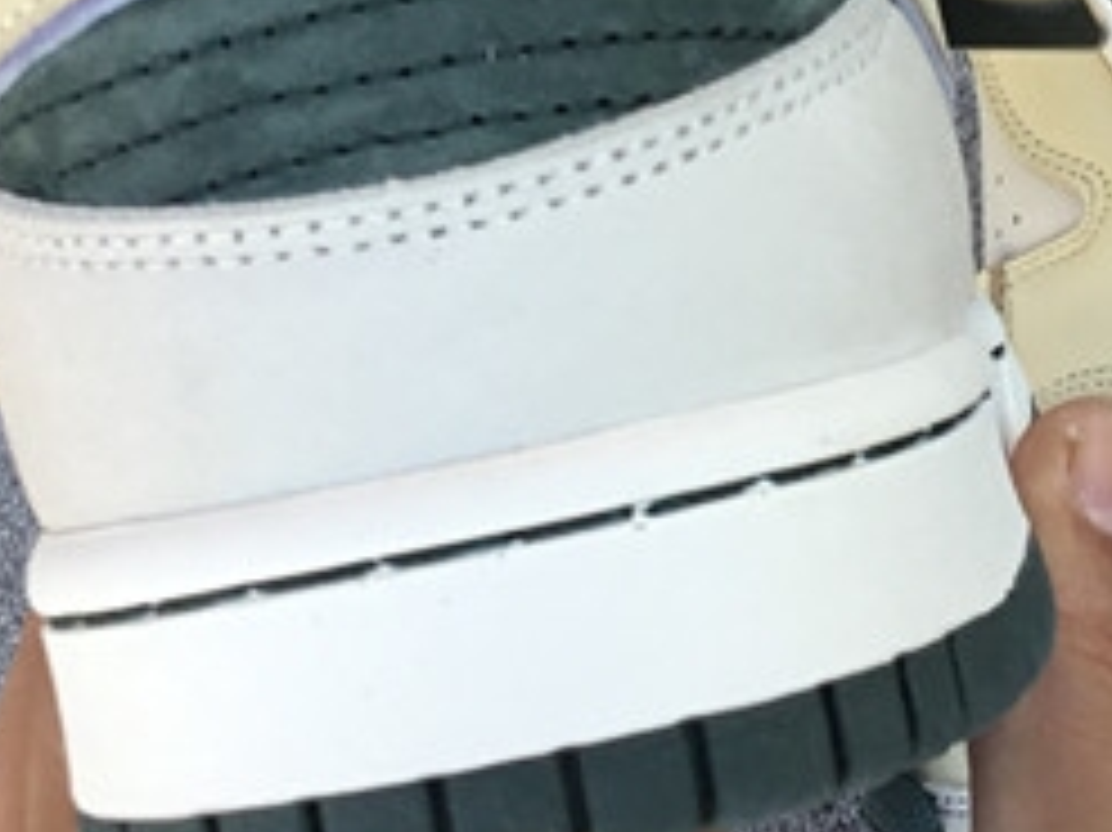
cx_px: 698
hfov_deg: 17.4
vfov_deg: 12.9
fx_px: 3628
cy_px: -83
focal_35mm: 113
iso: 25
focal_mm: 3.3
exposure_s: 1/154
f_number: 2.4
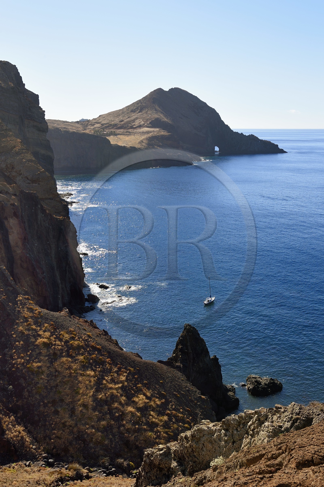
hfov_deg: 28.0
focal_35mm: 48
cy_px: 244
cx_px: 162
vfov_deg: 41.1
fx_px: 649
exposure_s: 1/320
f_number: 10
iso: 200
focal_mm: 48
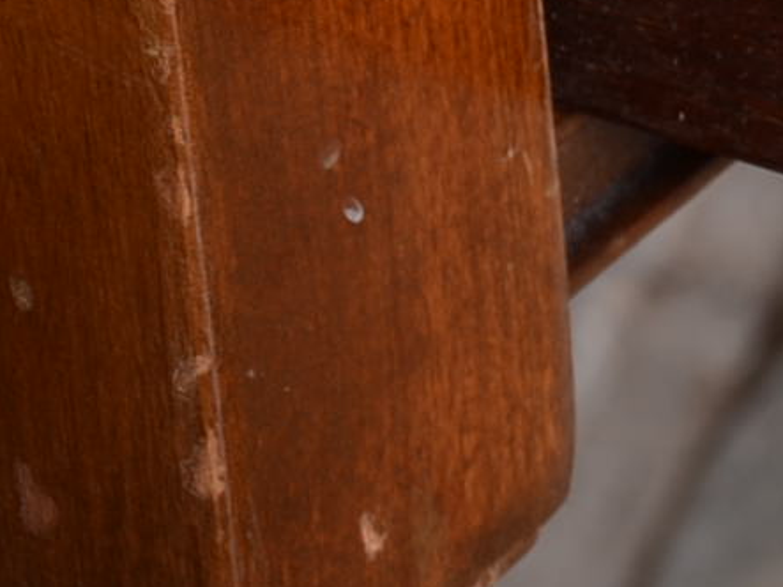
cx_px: 1752
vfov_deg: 2.6
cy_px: -592
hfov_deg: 3.5
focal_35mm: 560
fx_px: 12664
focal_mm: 70
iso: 100
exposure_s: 1/125
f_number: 10
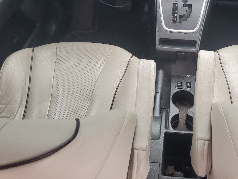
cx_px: 167
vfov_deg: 31.7
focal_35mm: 44
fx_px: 303
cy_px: 28
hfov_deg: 42.1
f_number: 1.5
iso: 52
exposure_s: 1/60.2
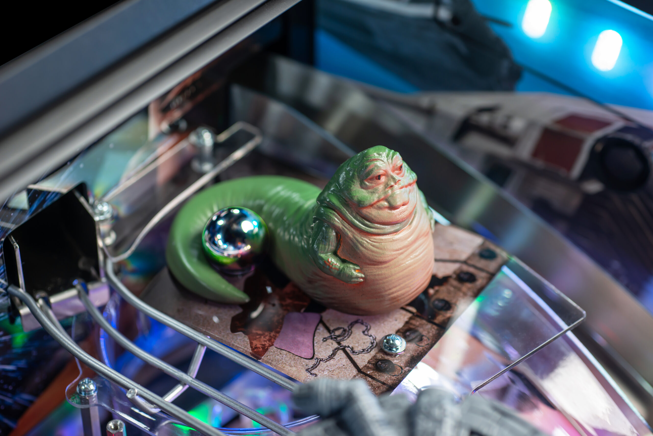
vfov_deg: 22.6
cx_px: 326
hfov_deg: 33.4
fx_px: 1089
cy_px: 218
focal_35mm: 60
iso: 320
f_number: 4.5
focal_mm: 60
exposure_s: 1/80
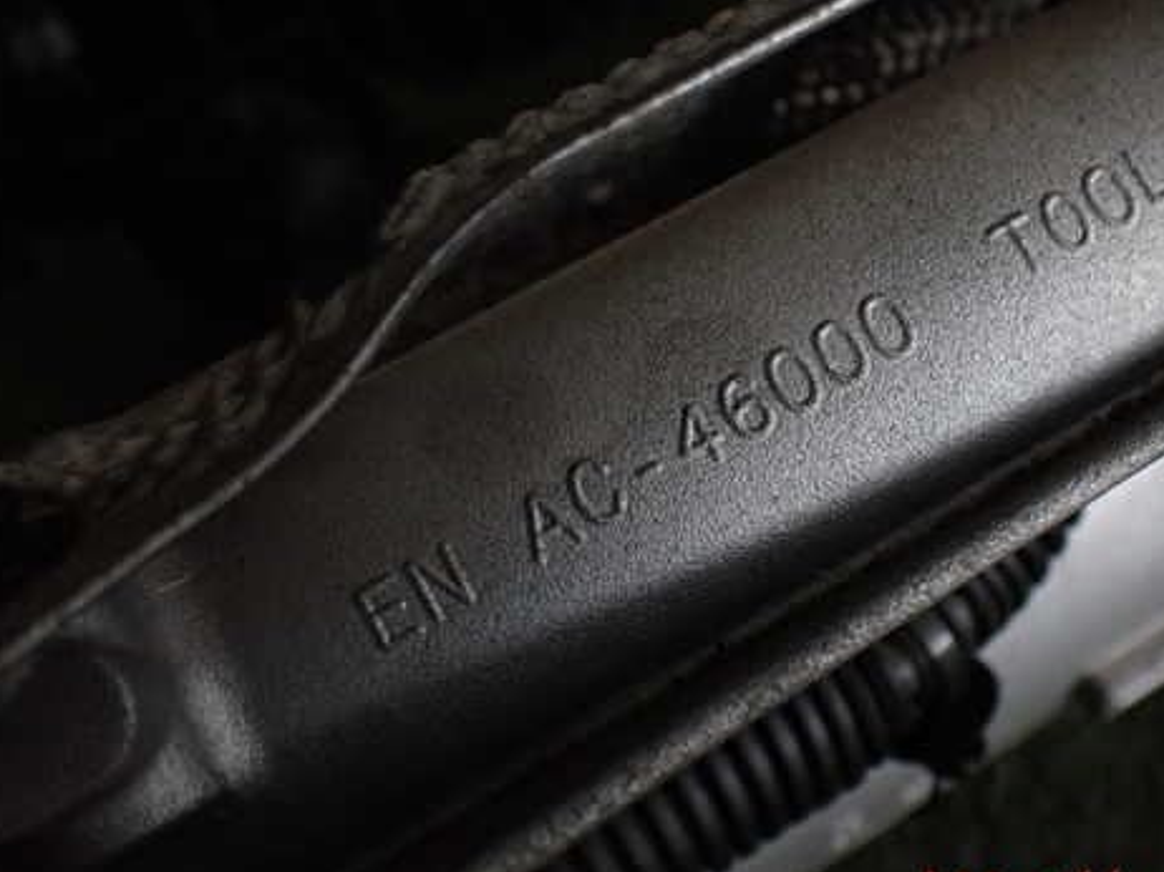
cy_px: 363
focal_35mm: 39
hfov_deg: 47.4
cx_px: 738
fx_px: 1311
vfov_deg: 36.7
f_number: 2.3
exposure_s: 1/125
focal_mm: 5.4
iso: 320
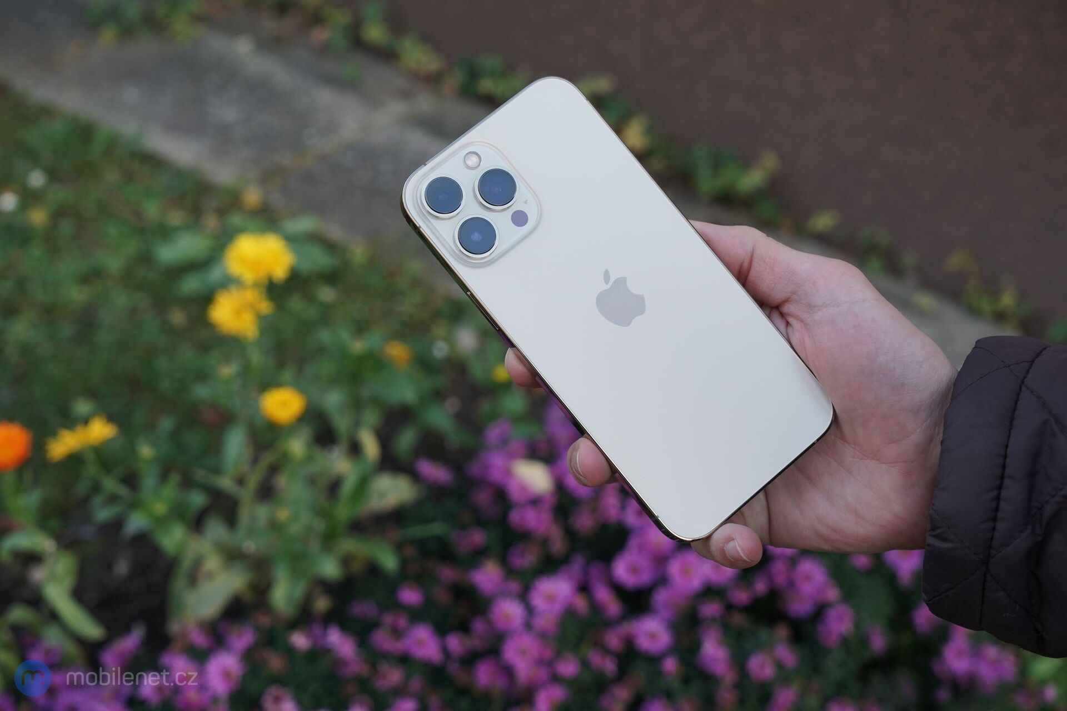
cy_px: 356
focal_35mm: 59
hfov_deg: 33.9
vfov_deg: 23.0
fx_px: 1749
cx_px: 534
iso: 1250
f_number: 7.1
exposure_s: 1/250
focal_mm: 59
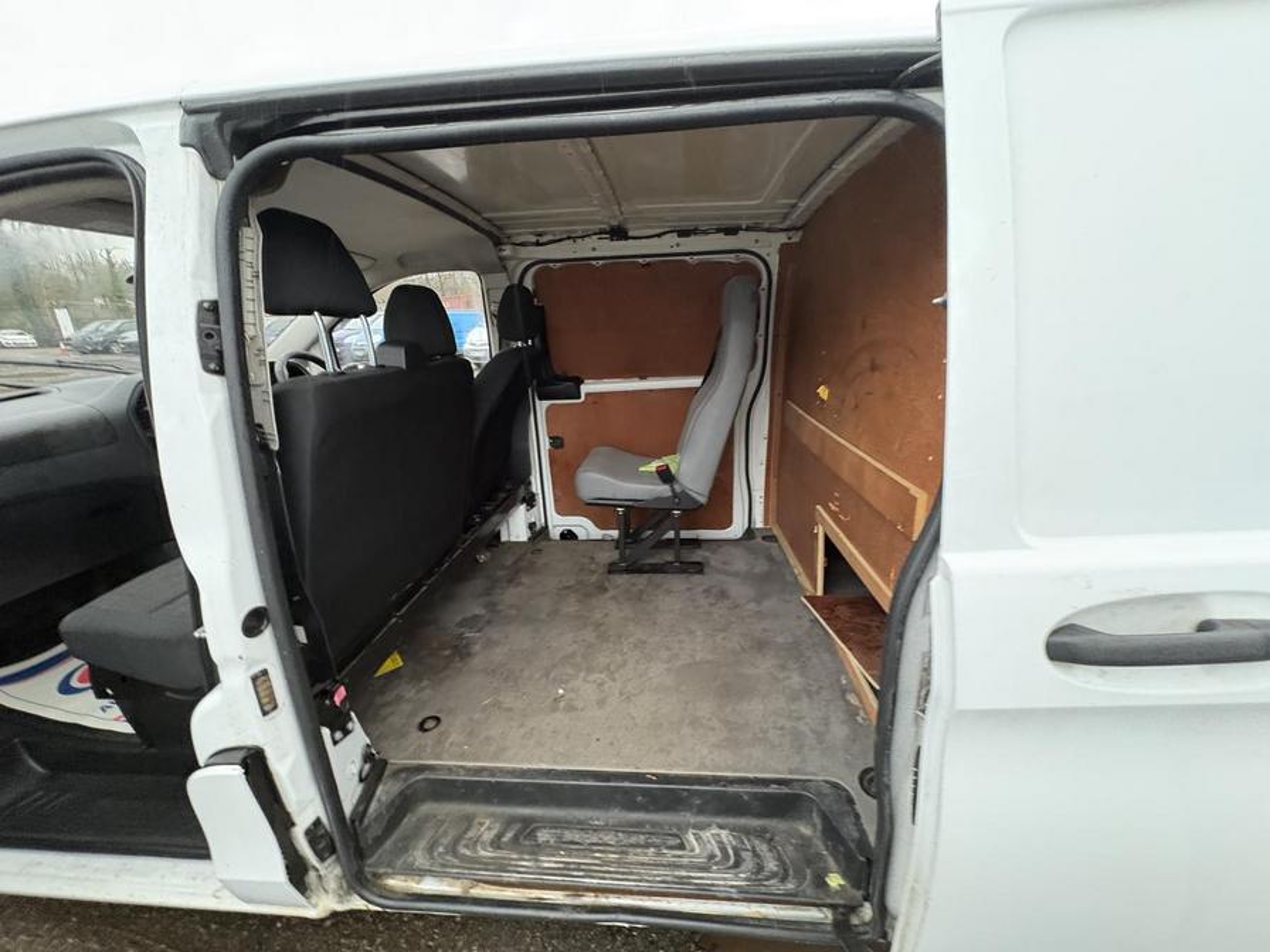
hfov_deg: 102.1
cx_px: 635
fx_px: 514
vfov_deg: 85.7
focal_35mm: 14
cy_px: 476
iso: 640
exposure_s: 1/60
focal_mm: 2.22
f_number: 2.2
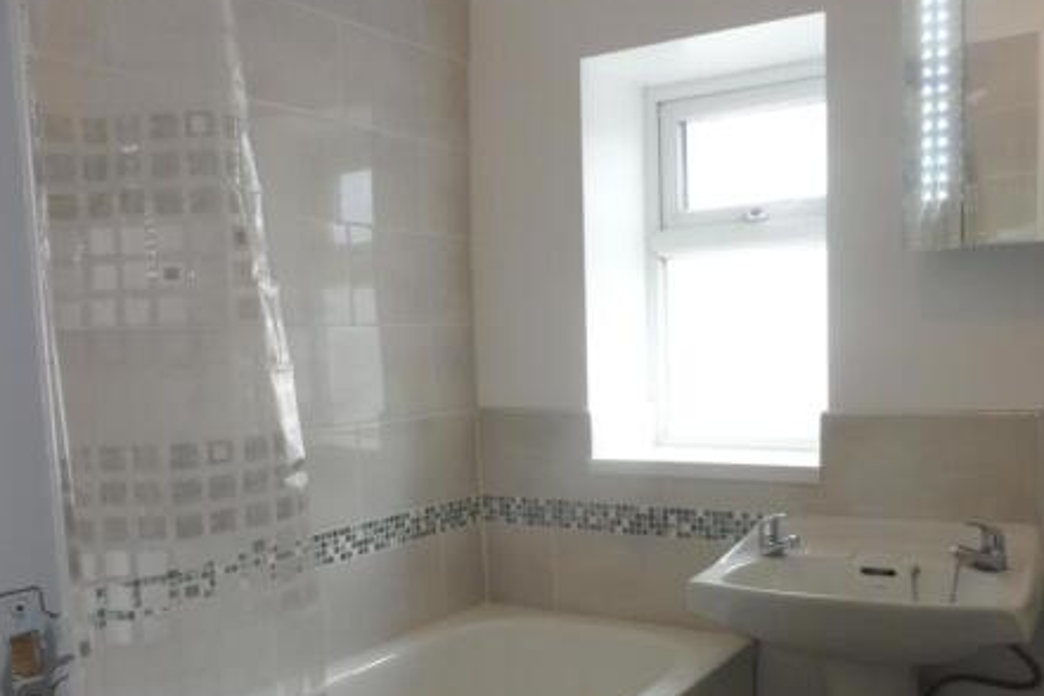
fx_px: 957
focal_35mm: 33
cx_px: 588
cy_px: 446
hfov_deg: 57.0
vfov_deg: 39.6
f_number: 3.3
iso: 200
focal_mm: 4.3
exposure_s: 1/60
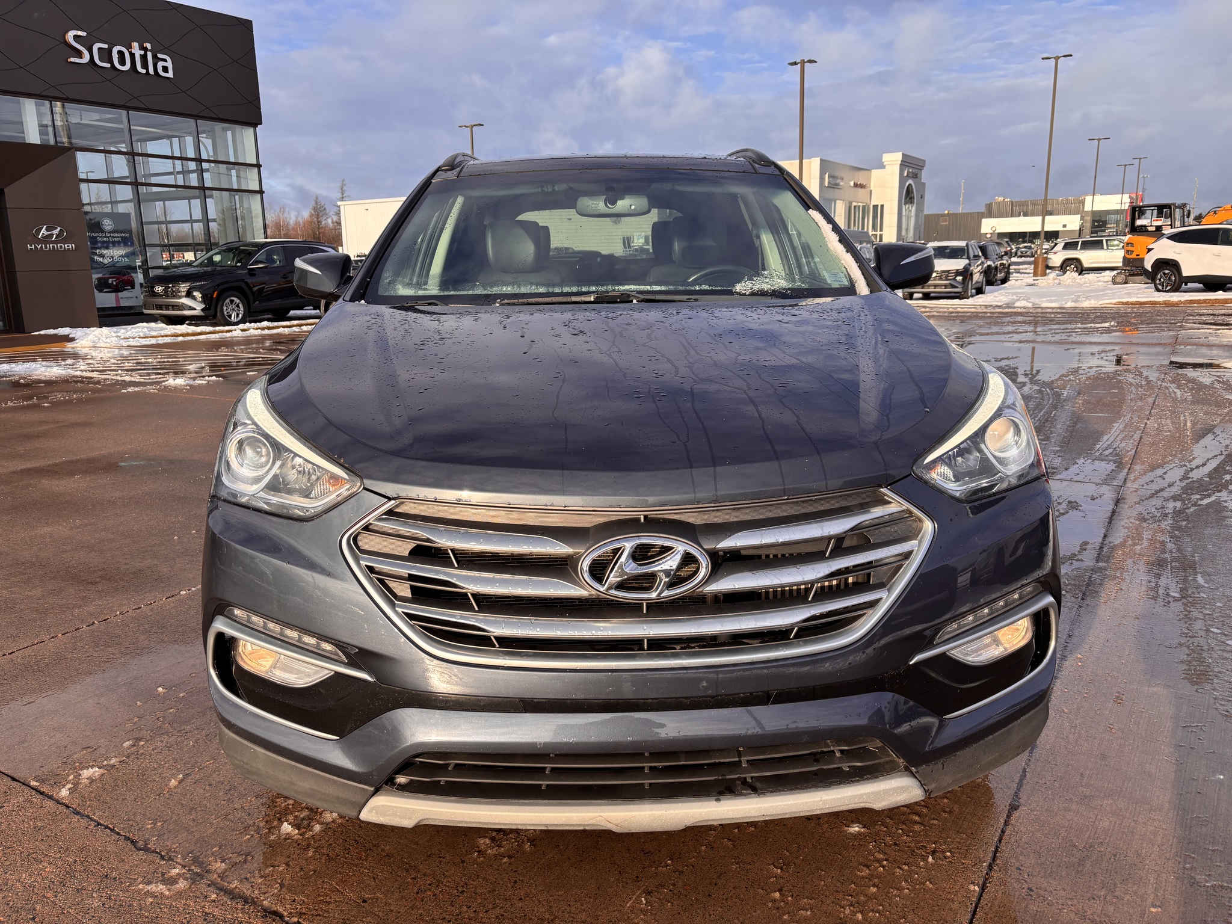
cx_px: 616
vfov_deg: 53.1
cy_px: 462
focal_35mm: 26
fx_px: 925
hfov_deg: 67.3
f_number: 1.6
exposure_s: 1/1458
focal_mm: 5.96
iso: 50
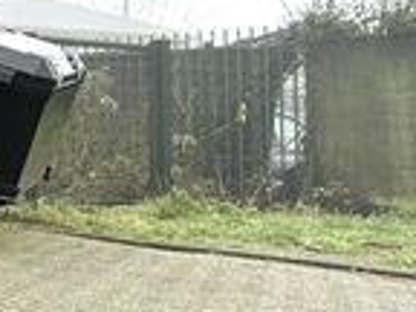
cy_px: 3
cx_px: -413
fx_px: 1286
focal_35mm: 107
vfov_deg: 13.6
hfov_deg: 15.0
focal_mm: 6.86
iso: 80
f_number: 1.78
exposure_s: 1/469
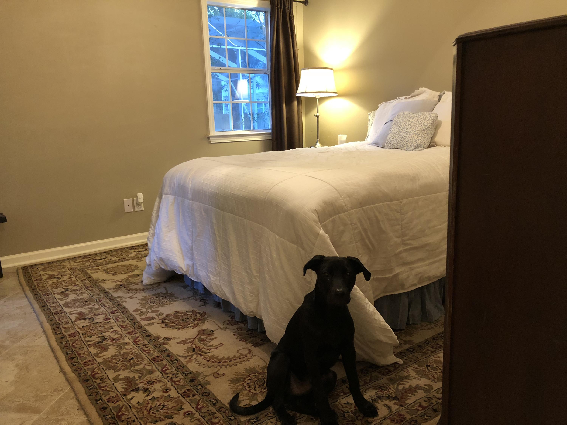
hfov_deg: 63.4
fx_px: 459
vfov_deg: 49.7
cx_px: 284
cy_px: 212
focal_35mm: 28
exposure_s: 1/9
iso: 100
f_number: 1.8
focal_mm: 4
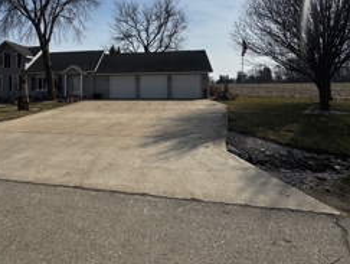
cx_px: 109
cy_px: 76
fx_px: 233
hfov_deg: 71.1
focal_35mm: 23
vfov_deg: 56.9
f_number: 2.2
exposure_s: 1/3906
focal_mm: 2.22
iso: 50
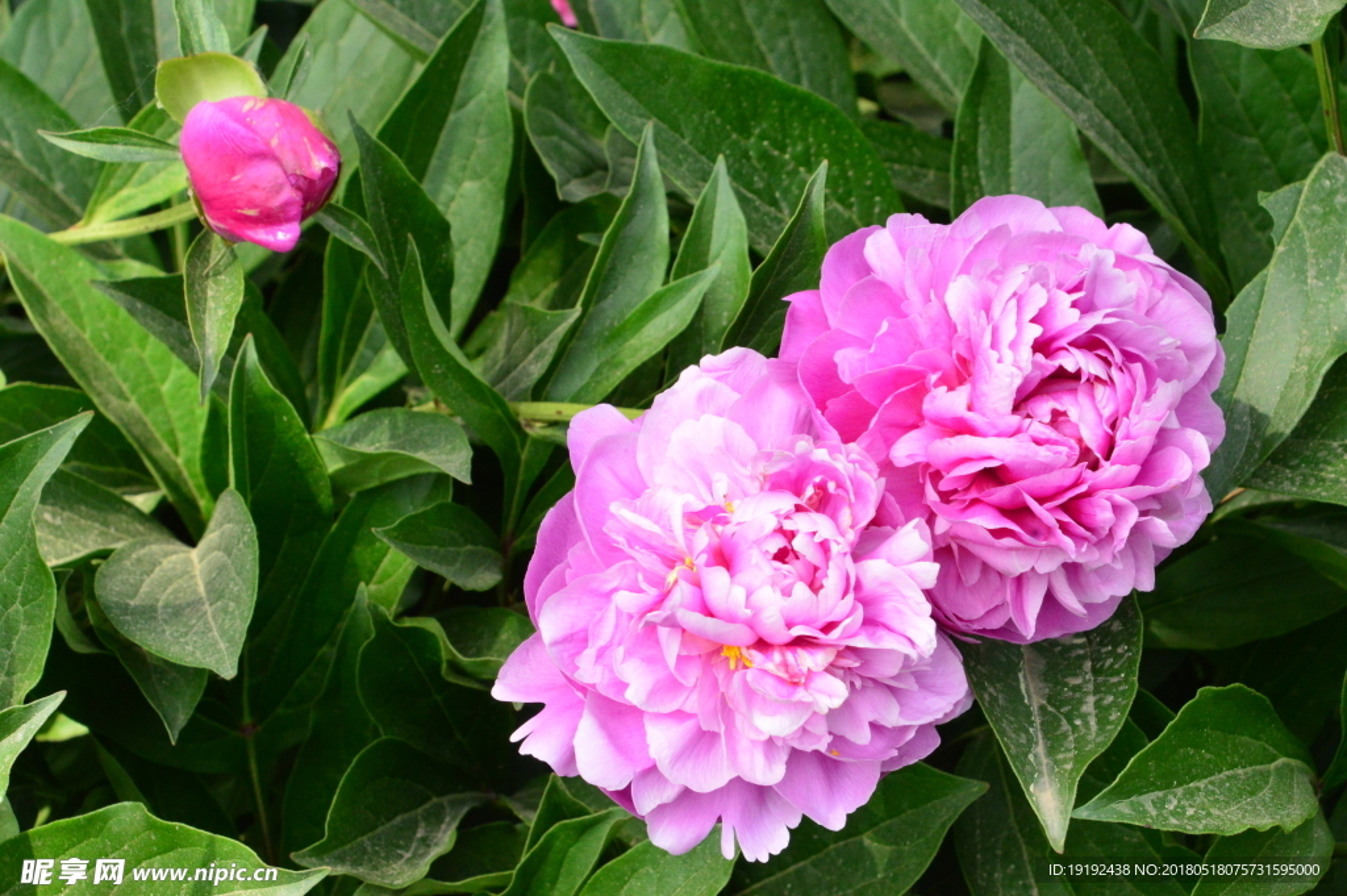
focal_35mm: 142
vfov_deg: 9.6
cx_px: 674
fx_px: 5327
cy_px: 448
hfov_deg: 14.4
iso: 1800
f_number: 20
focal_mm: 95
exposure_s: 1/250
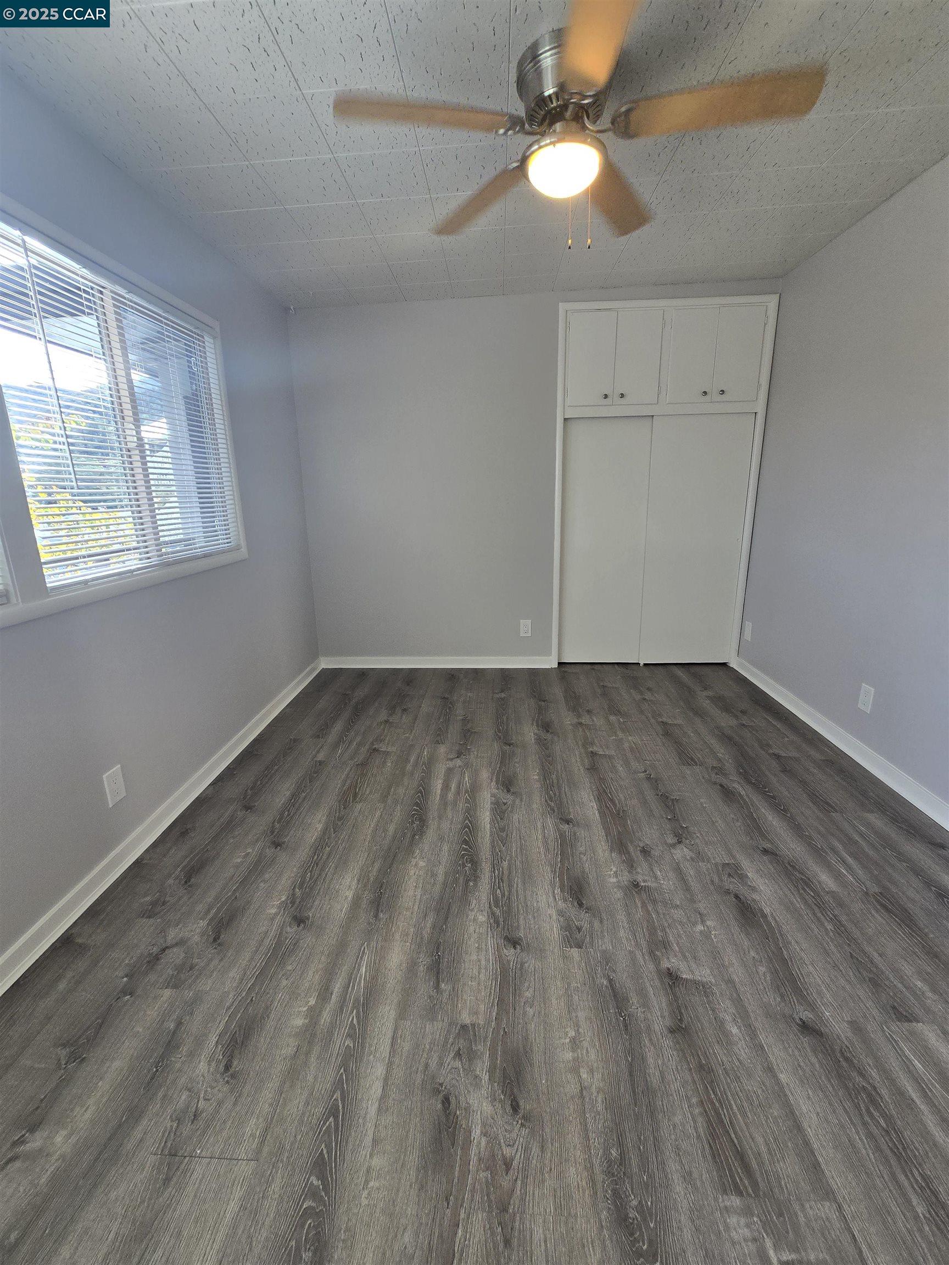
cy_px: 632
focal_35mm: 13
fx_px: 475
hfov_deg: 89.9
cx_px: 474
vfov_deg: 106.2
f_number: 2.2
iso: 64
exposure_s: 1/120
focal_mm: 2.2
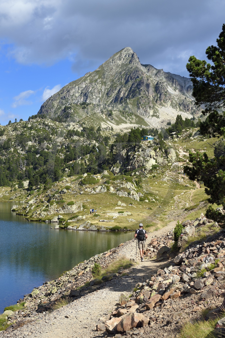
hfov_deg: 22.6
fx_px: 563
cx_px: 112
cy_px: 169
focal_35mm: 60
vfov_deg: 33.4
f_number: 11
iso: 200
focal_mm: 60
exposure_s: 1/250
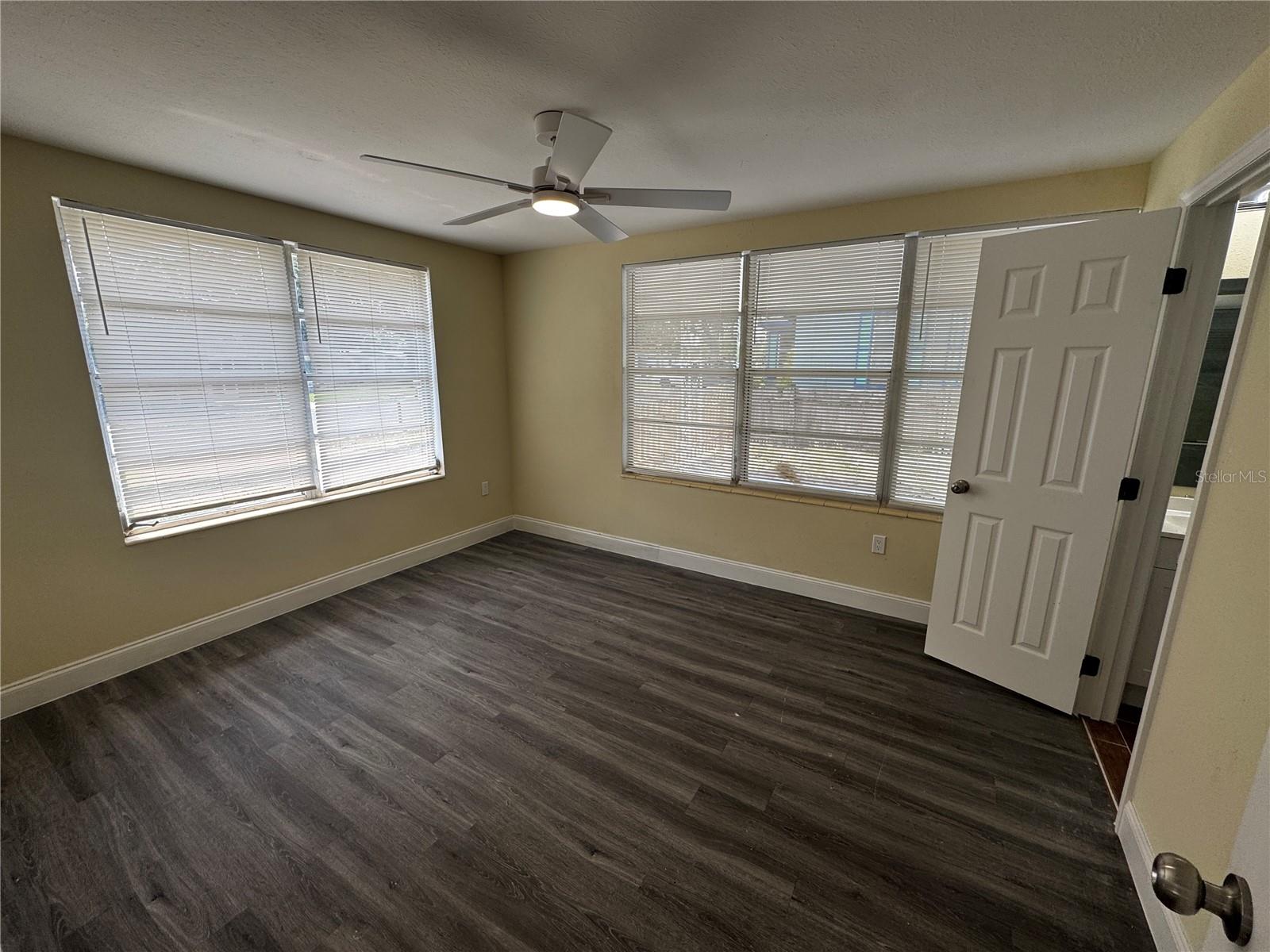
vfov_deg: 85.7
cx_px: 635
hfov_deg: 102.1
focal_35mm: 14
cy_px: 476
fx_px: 514
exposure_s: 1/105
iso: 40
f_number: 2.2
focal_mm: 2.22
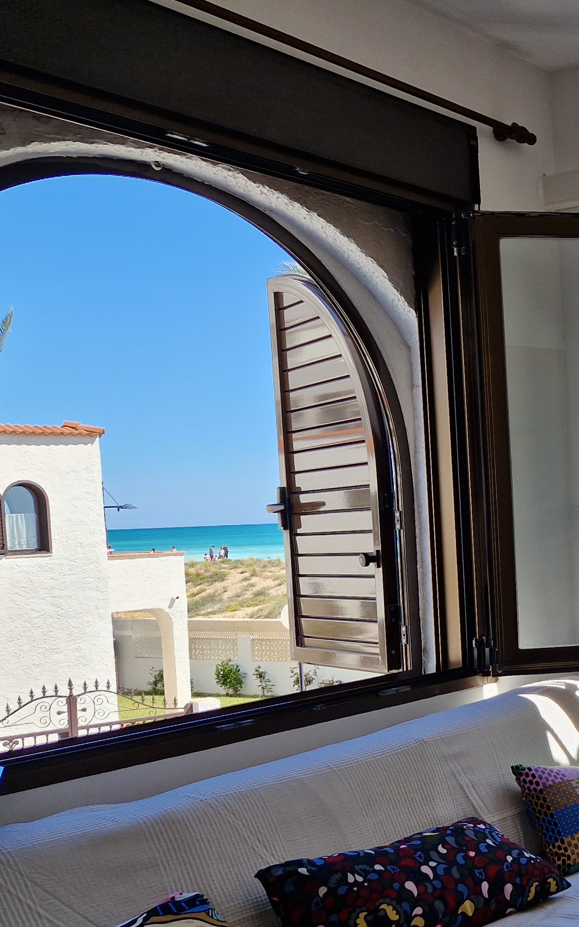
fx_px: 1161
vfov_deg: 43.4
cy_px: 533
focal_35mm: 46
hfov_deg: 23.9
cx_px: 793
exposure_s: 1/644
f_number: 1.8
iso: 50
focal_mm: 5.4
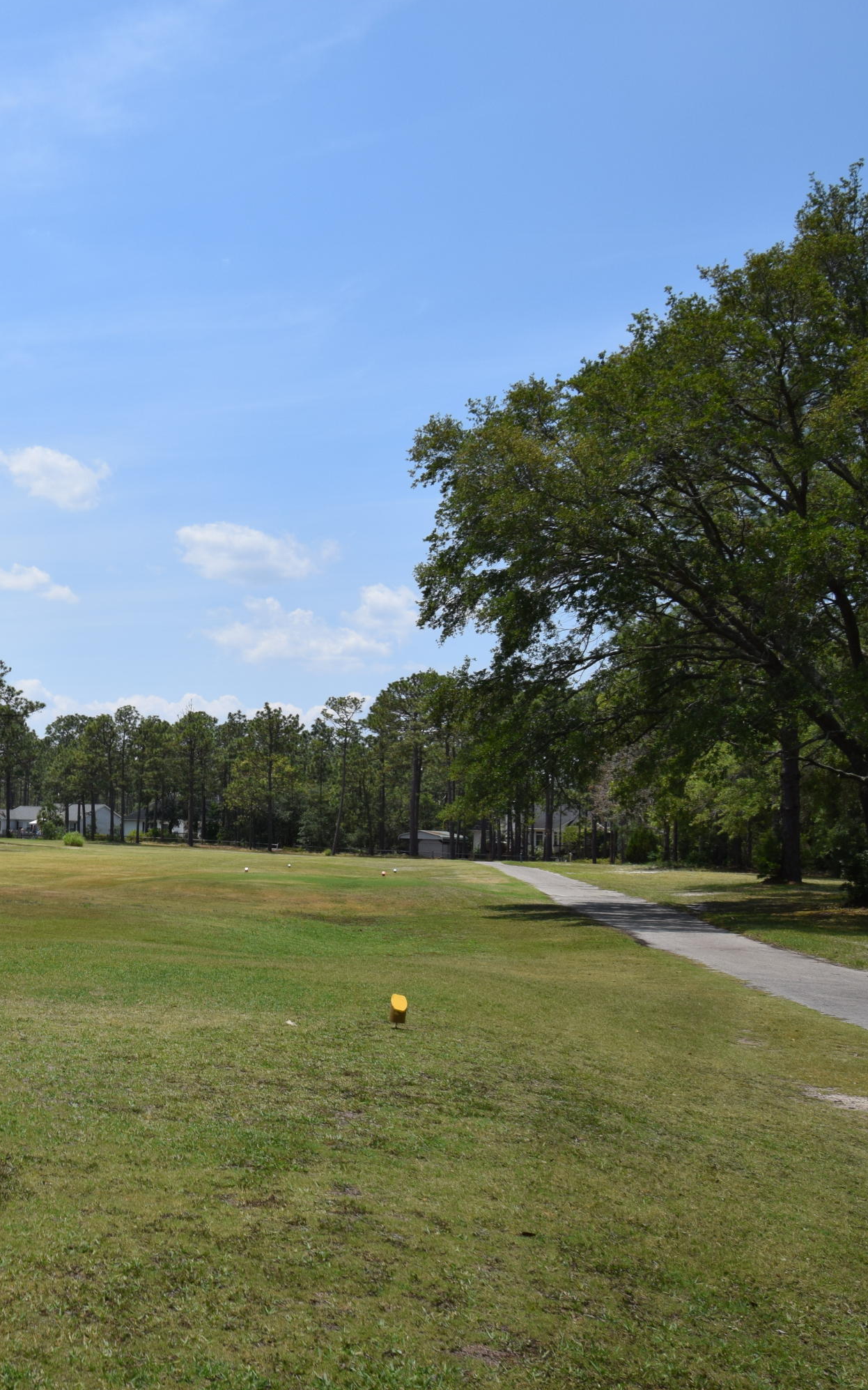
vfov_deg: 43.5
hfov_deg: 26.2
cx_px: -47
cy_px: 694
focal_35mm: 46
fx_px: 1741
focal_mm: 20
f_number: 10
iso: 200
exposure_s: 1/400
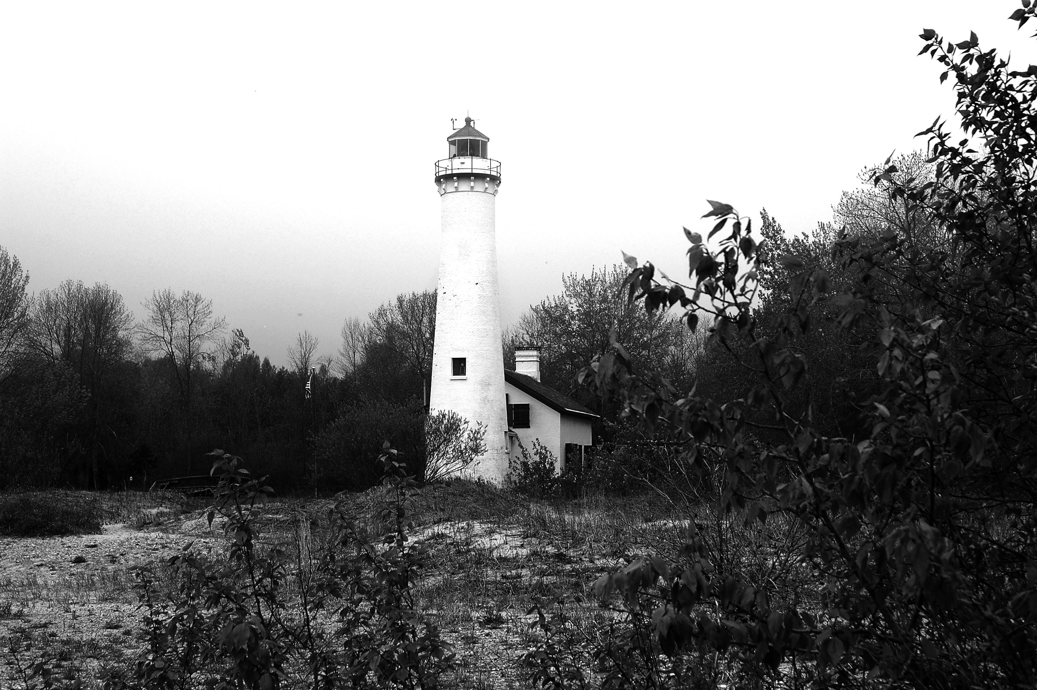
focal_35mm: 60
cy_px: 345
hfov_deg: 33.4
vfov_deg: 22.6
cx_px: 518
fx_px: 1727
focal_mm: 40
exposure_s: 1/320
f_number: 8
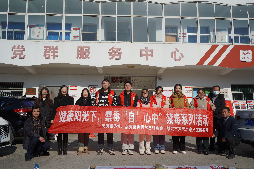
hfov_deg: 60.3
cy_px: 84
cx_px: 127
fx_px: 219
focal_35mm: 31
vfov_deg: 42.3
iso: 100
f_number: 5
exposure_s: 1/1600
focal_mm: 31
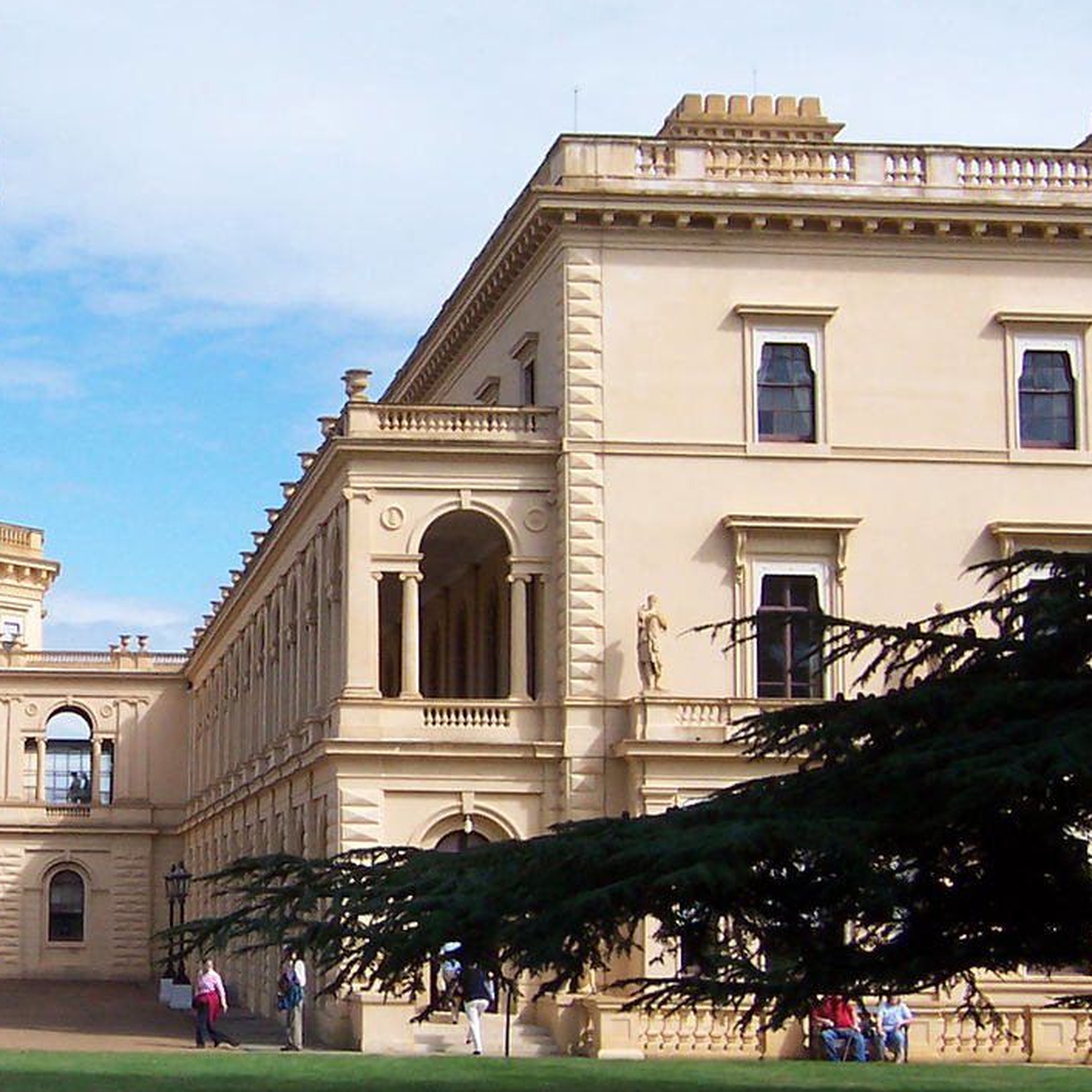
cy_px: 613
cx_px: 6
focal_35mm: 72
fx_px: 2570
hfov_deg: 23.0
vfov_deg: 24.0
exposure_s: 1/750
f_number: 4
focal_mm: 5.6
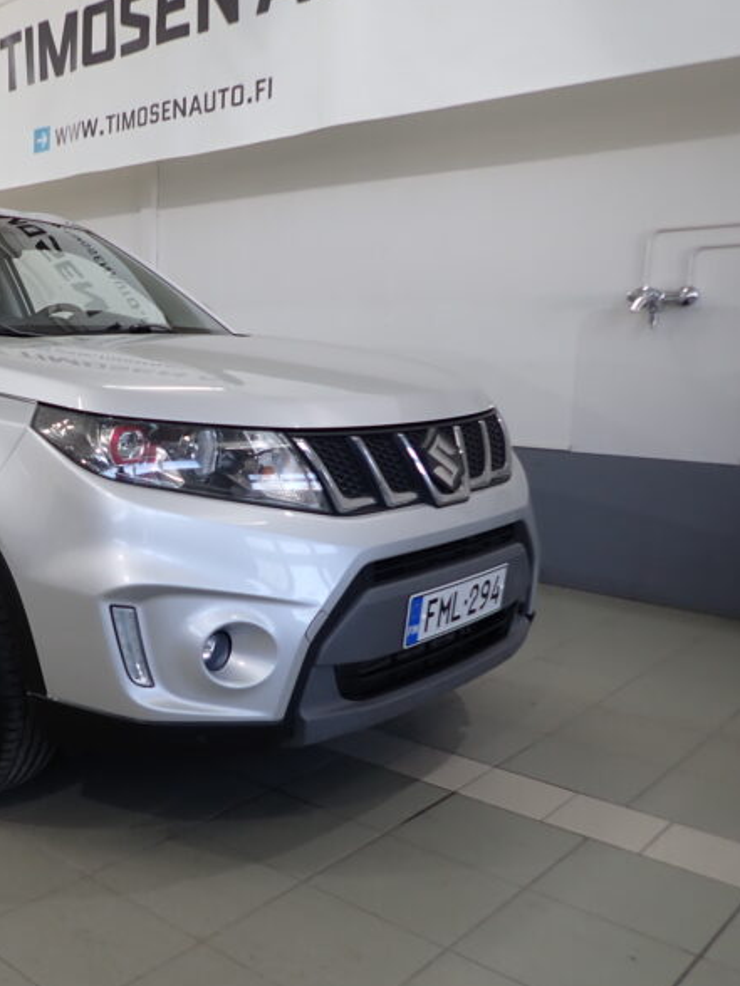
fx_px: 969
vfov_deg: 54.0
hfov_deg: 38.9
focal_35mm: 34
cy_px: 495
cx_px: 76
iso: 100
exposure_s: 1/100
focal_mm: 4.5
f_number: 2
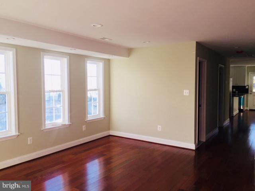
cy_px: 96
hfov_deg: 61.7
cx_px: 128
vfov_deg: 48.2
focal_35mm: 29
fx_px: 214
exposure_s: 1/120
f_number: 2.2
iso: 40
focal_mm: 4.15
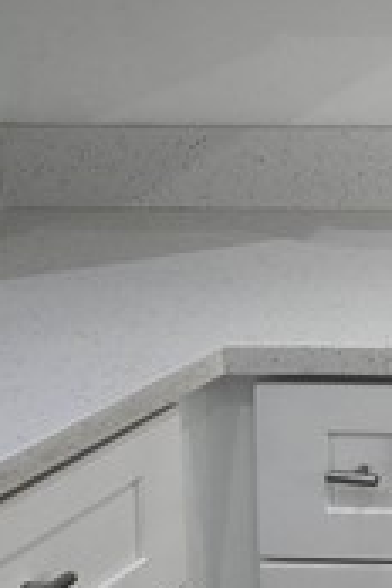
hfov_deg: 8.2
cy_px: -98
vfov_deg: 14.2
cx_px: 1206
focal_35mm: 141
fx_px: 2303
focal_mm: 6.3
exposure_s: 1/120
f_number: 1.7
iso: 125
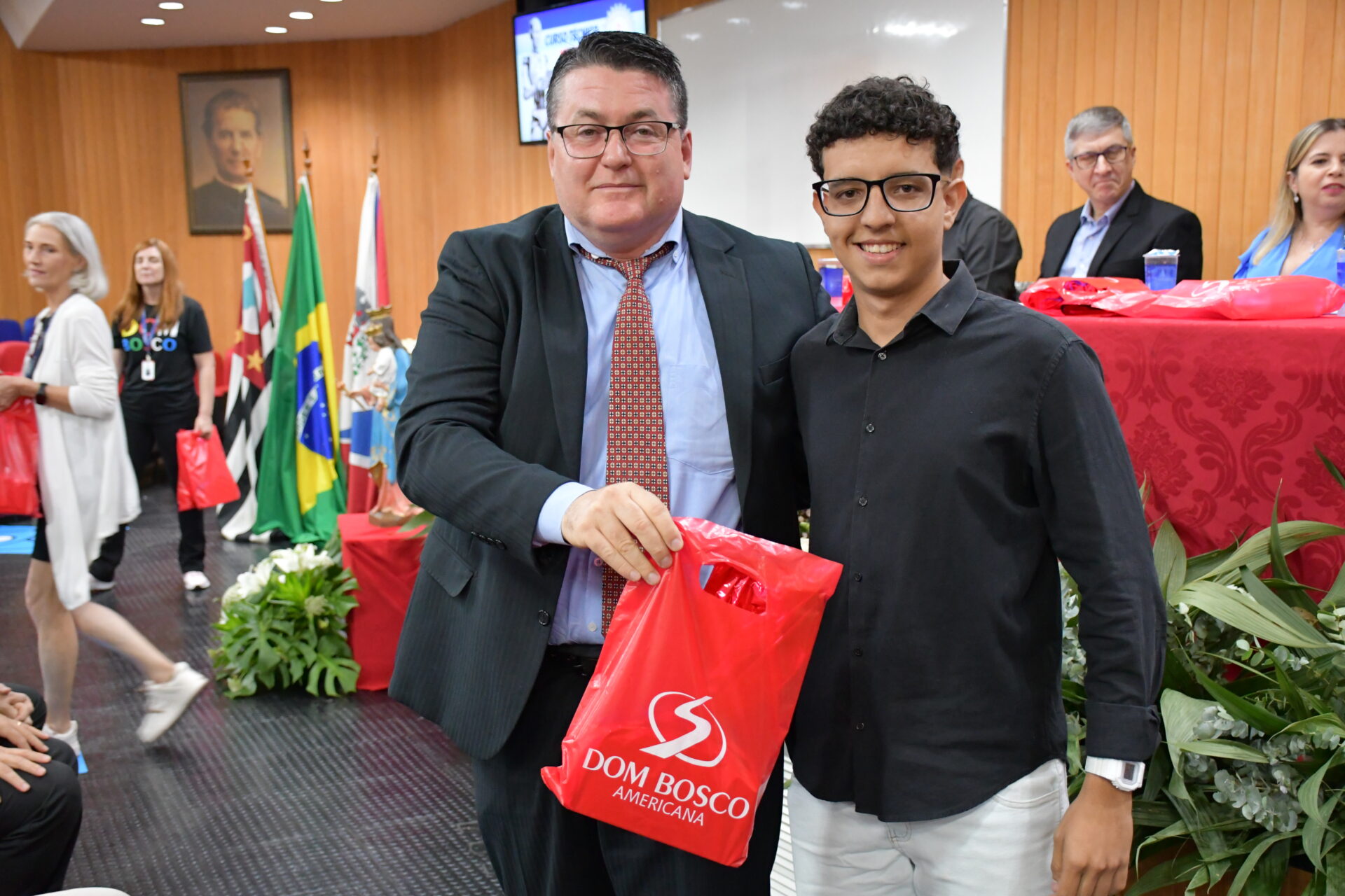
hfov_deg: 43.6
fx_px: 1681
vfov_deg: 29.9
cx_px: 672
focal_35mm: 45
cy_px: 448
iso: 4500
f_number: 4
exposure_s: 1/60
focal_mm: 30
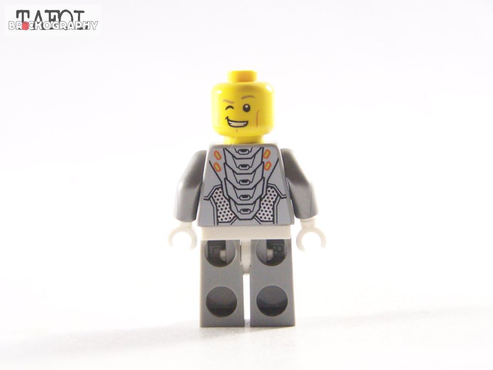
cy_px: 185
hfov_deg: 20.9
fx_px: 1339
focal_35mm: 94
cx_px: 246
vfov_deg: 15.7
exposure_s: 1/45
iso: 400
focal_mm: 15.6
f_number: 3.2
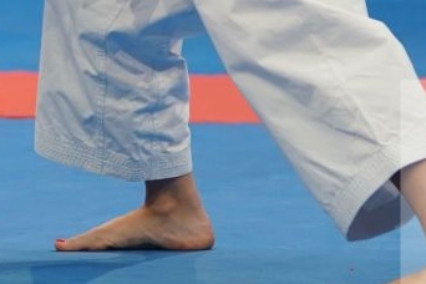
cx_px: -328
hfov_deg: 3.6
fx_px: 6662
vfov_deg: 2.4
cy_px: -249
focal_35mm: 563
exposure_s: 1/500
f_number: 2.8
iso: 800
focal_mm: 107
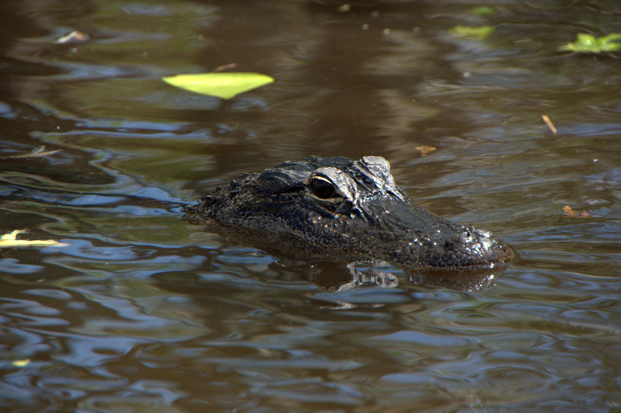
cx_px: 310
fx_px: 6983
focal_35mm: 405
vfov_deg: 3.4
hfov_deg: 5.1
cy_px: 206
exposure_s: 1/200
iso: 360
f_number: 8
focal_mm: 270
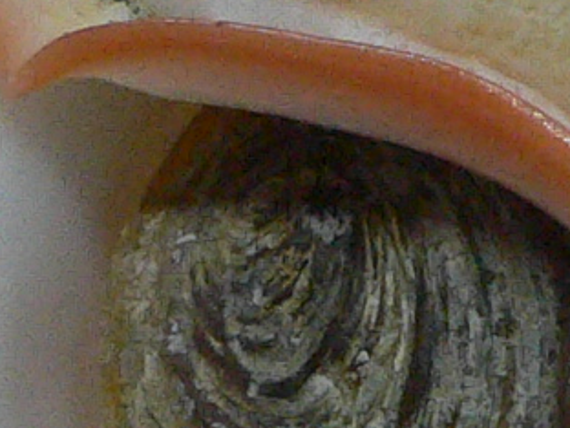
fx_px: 3721
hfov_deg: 8.7
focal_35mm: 226
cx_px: 517
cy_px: 199
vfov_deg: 6.6
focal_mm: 4.6
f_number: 2.8
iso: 200
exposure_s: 1/60
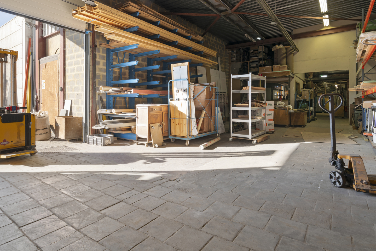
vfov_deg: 61.7
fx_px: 209
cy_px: 108
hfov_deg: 84.0
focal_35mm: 20
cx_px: 183
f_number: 11
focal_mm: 16
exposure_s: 1/2
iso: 250
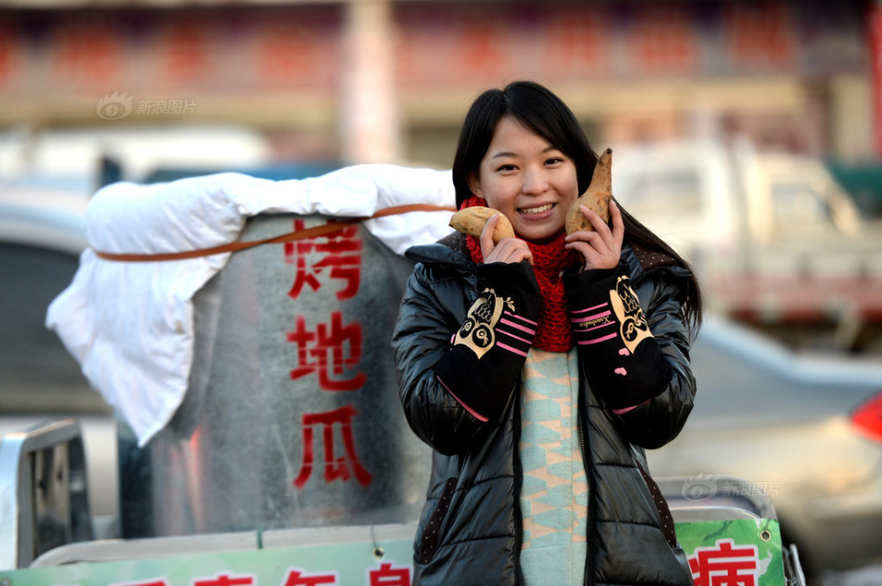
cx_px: 441
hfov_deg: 11.1
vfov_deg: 7.4
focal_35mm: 185
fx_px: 4527
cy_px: 293
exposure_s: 1/800
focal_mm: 185
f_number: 2.8
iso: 640
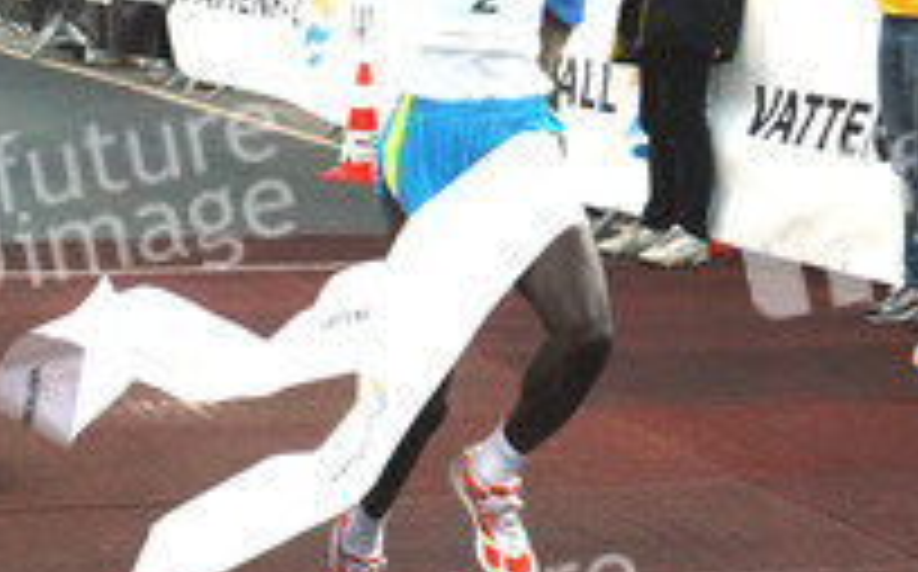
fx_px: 3749
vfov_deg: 8.7
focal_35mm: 150
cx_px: 554
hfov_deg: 14.0
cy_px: -14
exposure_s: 1/400
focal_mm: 50
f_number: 11
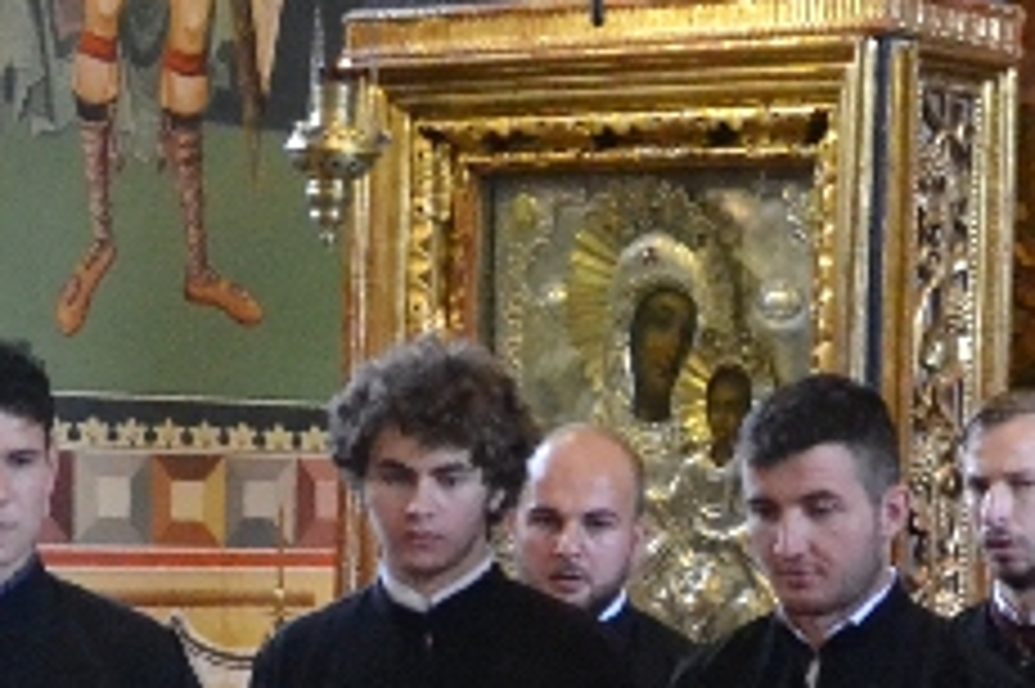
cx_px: 990
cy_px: 800
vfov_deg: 9.6
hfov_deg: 14.4
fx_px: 4051
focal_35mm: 141
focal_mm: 18
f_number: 3.5
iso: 3200
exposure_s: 1/125
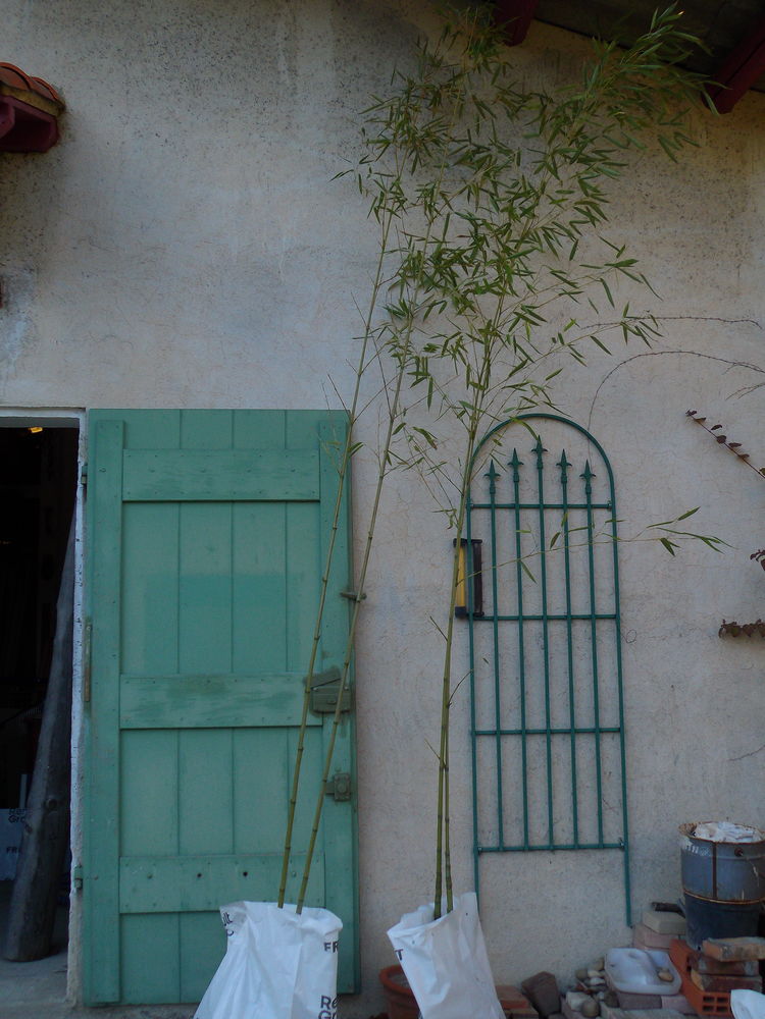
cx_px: 382
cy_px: 510
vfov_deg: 55.4
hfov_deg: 42.9
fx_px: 972
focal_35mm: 33
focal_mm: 6
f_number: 3.2
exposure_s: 1/250
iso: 100
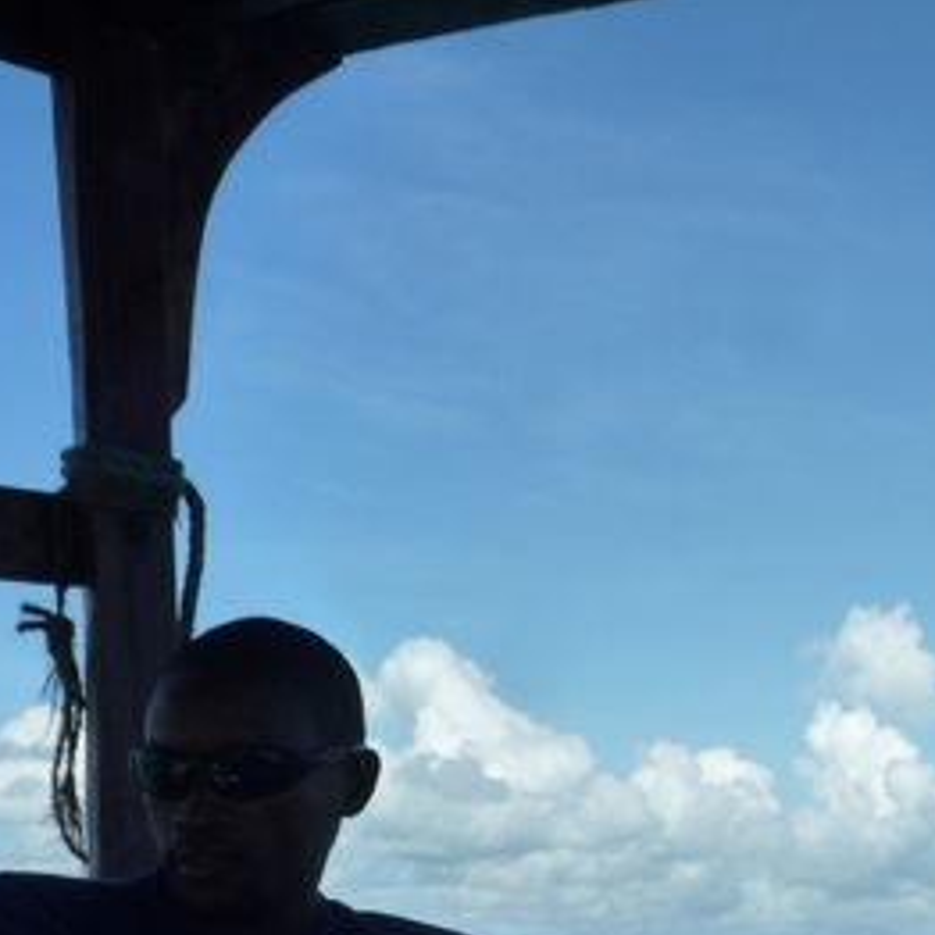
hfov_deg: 20.9
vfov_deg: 21.5
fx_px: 2414
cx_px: 1028
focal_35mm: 79
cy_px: 796
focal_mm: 6.8
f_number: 5.6
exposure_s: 1/640
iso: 160
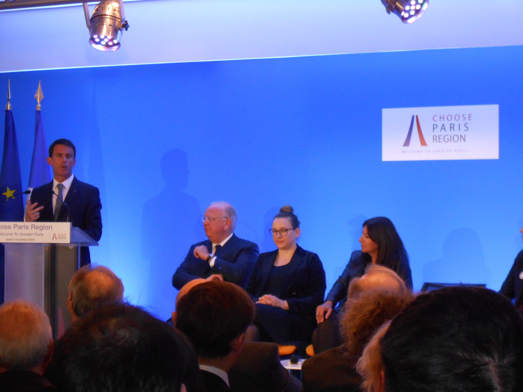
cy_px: 196
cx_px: 262
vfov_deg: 12.5
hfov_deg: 16.6
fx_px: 1798
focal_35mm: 119
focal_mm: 21.2
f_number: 5.5
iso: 500
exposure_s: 1/60
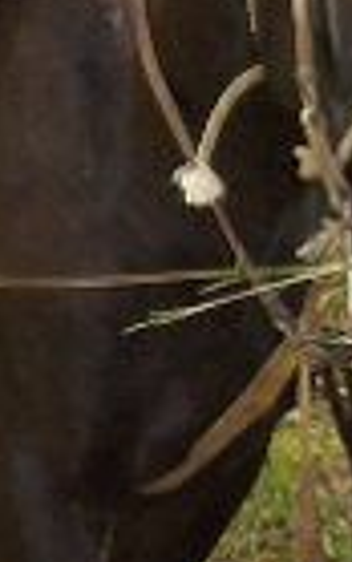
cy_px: -75
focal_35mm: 173
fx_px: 2653
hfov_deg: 7.3
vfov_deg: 11.9
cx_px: -316
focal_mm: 5.8
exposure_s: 1/125
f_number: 2.6
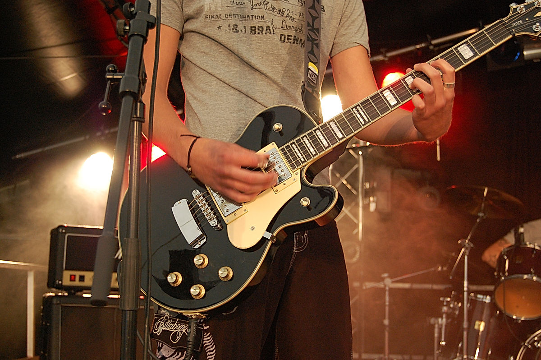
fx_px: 856
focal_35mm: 57
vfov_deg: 23.7
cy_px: 180
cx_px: 270
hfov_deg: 35.1
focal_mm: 38
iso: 800
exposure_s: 1/125
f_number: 5.6
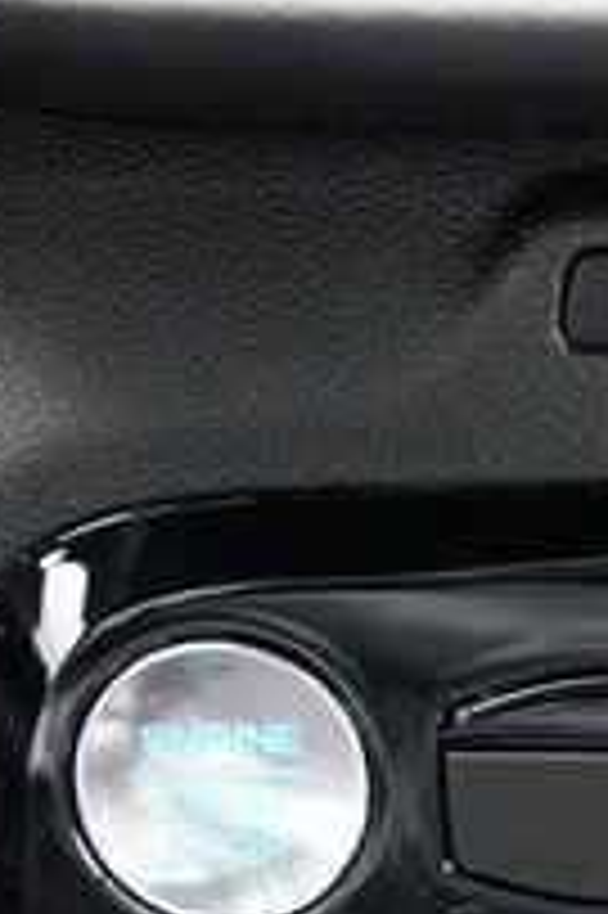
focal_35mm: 126
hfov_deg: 10.5
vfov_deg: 16.2
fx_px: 3197
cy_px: 741
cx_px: 941
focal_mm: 40
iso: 6400
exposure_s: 1/40
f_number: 3.2
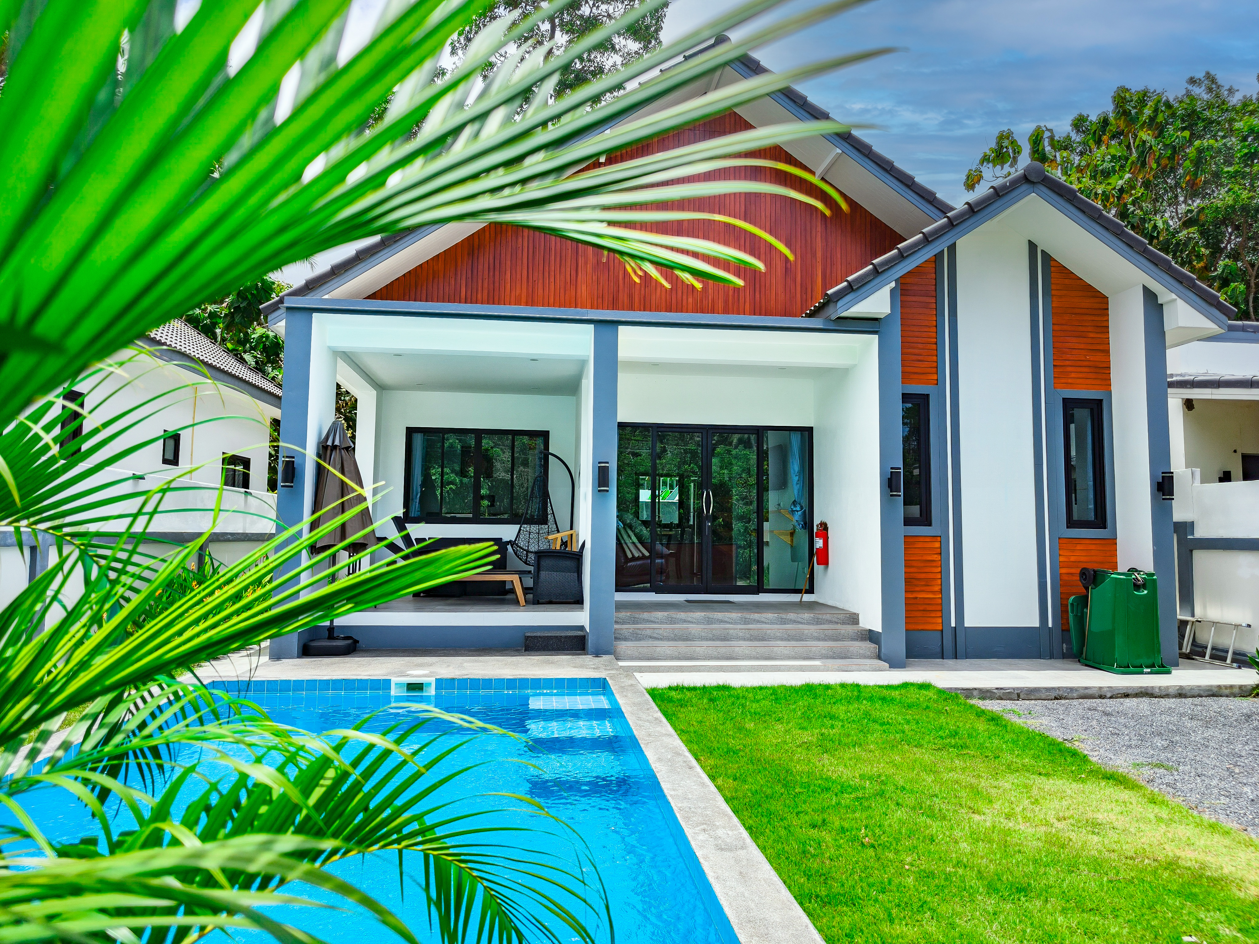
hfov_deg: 73.9
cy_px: 472
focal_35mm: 23
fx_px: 837
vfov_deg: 58.9
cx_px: 630
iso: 50
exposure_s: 1/2800
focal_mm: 6.06
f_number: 1.6
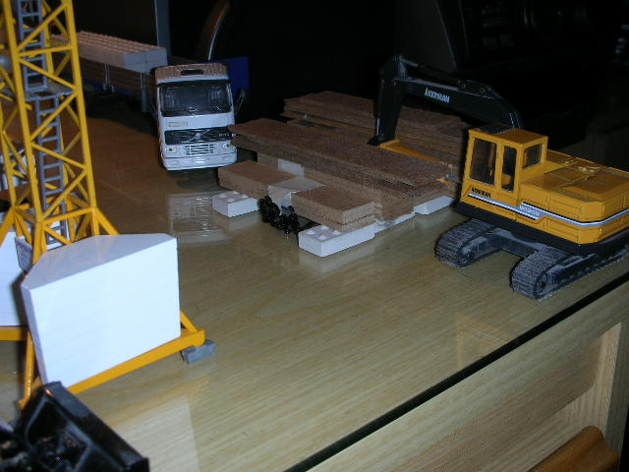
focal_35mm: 46
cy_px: 236
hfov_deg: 41.2
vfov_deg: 31.5
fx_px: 836
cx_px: 314
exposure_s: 1/60.1
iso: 50
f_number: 3.5
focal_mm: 7.7
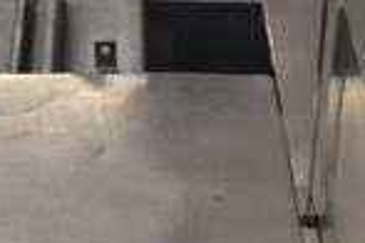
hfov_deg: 17.6
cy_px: 426
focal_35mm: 112
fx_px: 1135
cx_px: 410
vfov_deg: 11.4
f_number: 3.5
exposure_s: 1/125
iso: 800
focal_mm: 18
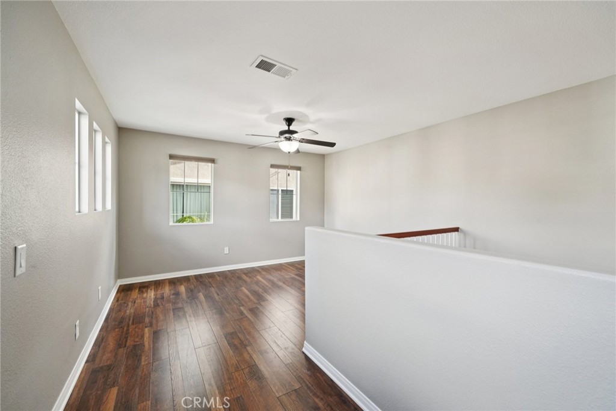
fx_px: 239
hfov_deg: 104.3
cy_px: 206
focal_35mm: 14
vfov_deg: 81.2
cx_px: 308
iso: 400
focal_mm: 14
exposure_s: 1/30
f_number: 8
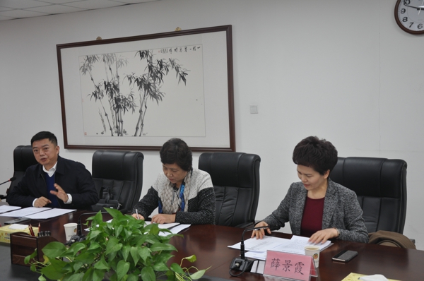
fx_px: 564
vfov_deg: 28.0
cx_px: 212
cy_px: 140
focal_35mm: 48
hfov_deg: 41.2
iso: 360
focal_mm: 32
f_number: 5.6
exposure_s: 1/30
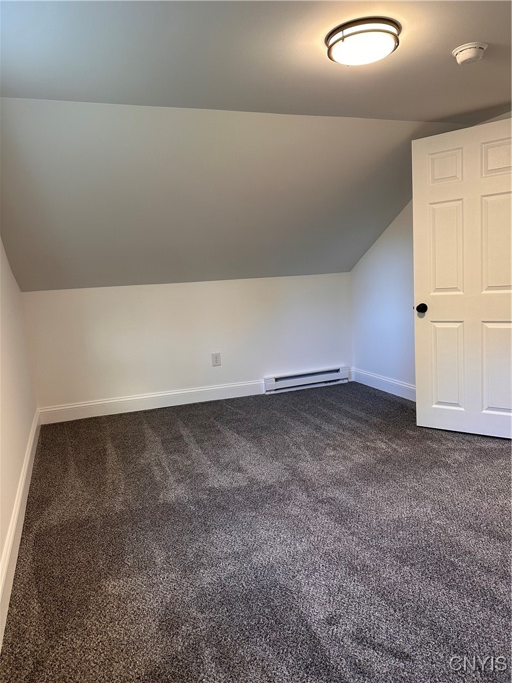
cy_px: 342
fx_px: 473
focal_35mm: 24
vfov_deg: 71.6
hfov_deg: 56.8
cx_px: 256
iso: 125
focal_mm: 6.86
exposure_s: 1/60
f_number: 1.78
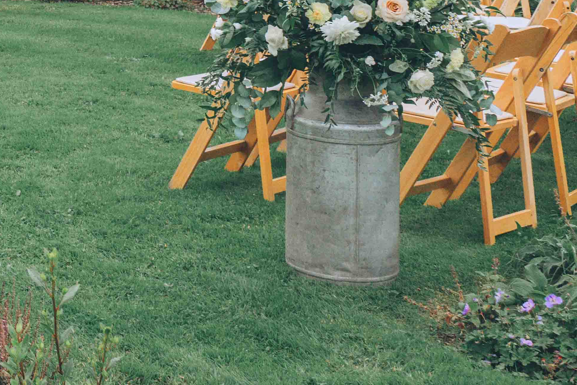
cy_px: -204
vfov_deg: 12.7
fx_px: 1635
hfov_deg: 16.5
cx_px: -487
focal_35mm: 102
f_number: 4
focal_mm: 24
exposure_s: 1/2500
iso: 800
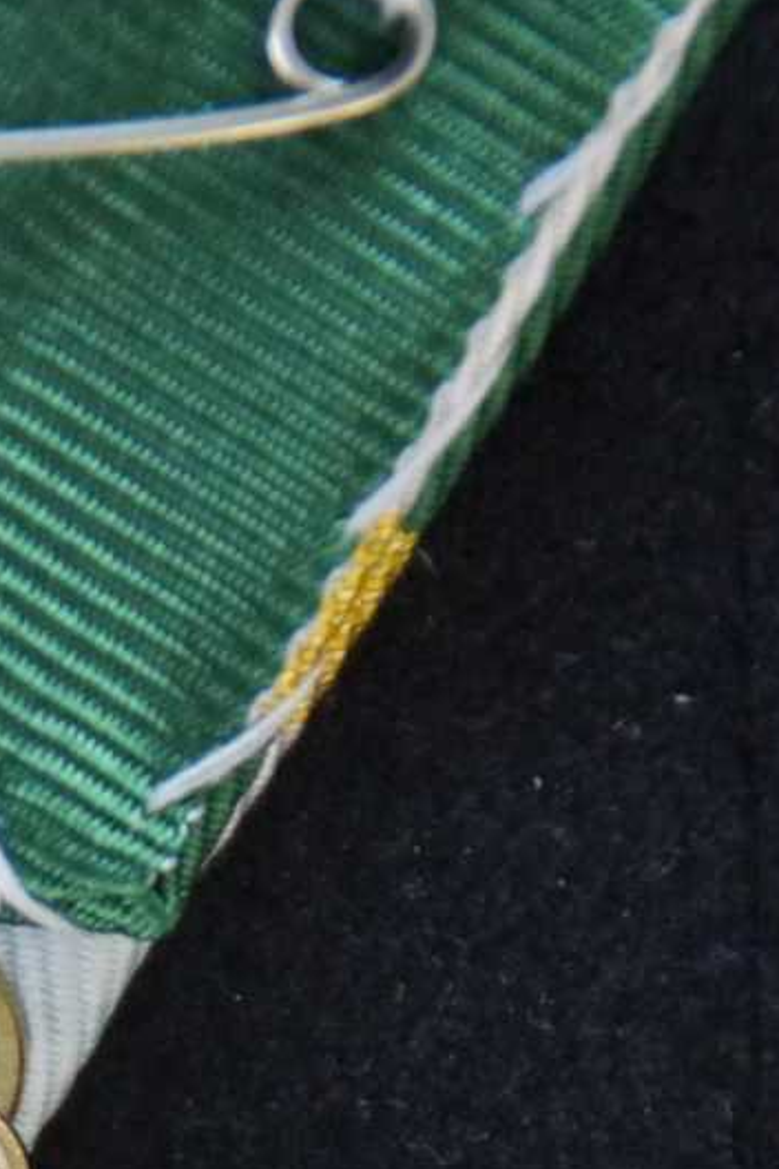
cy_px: 1333
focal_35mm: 1023
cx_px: -64
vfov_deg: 2.0
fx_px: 33202
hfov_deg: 1.3
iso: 1600
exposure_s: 1/60
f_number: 6.3
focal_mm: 200
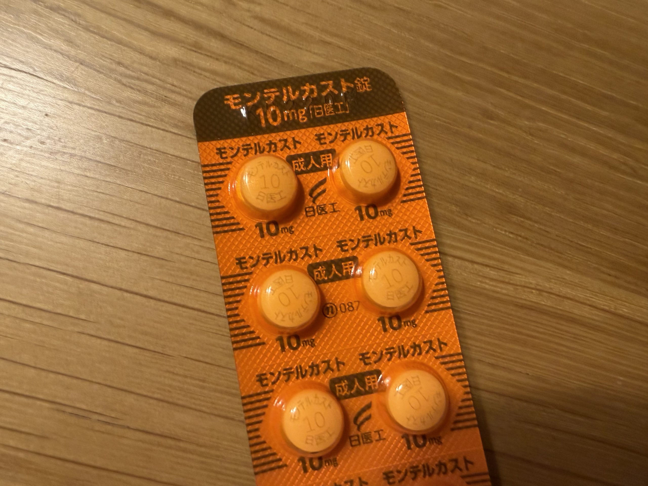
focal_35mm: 26
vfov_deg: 53.1
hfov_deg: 67.3
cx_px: 324
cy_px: 243
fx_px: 487
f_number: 2.2
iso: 250
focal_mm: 2.22
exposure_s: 1/50
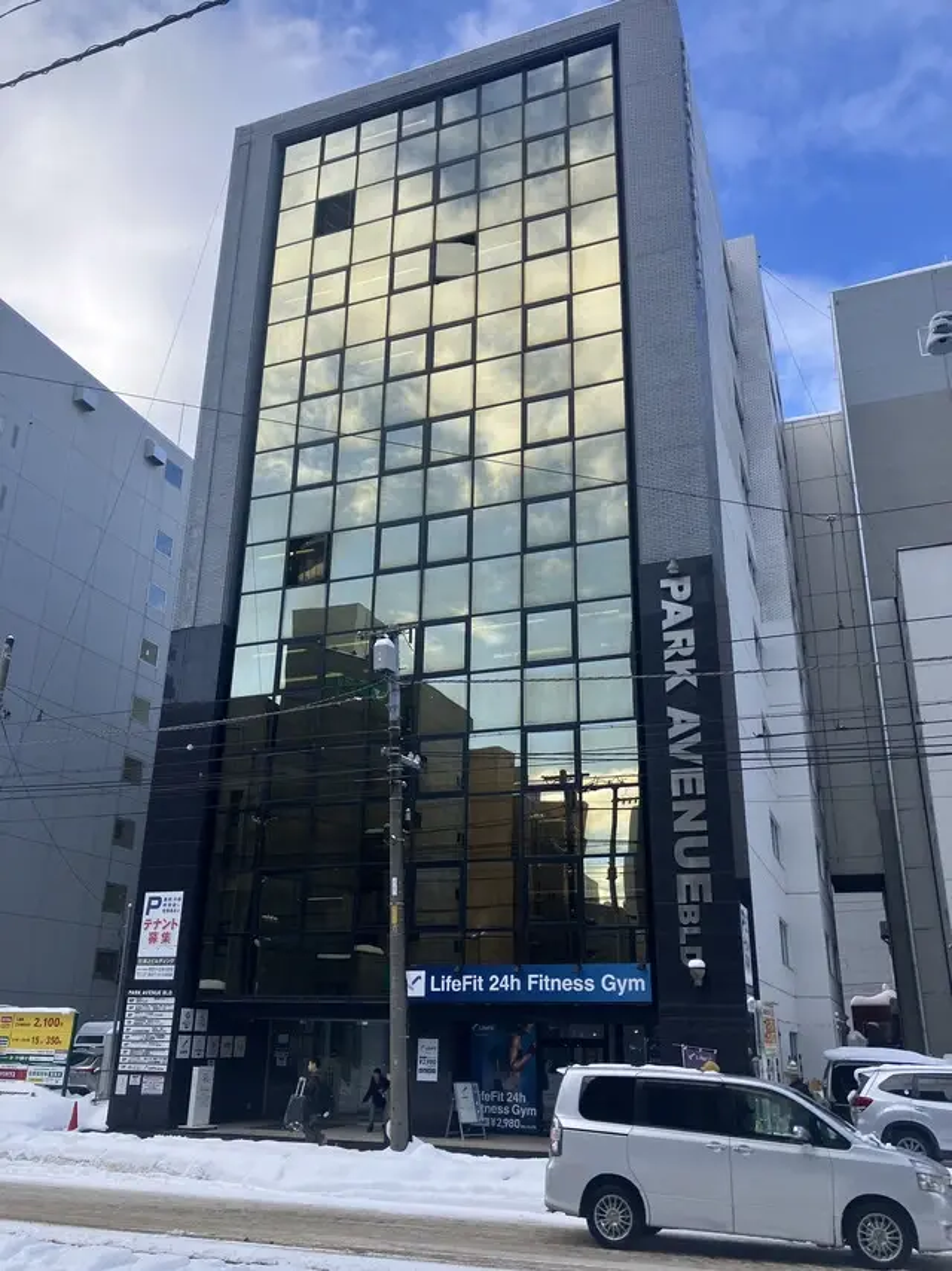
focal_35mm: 28
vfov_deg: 63.5
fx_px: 1027
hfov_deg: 49.7
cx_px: 476
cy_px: 636
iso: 32
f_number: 1.8
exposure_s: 1/796
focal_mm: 3.99
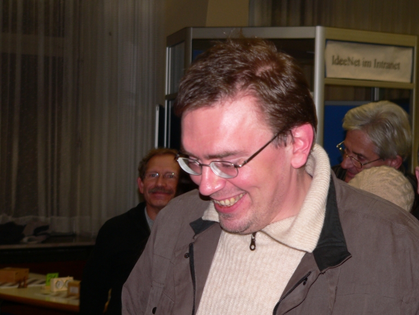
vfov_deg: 13.6
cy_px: 158
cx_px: 210
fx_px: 1319
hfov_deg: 18.0
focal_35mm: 109
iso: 100
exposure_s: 1/60
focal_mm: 18.2
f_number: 2.8
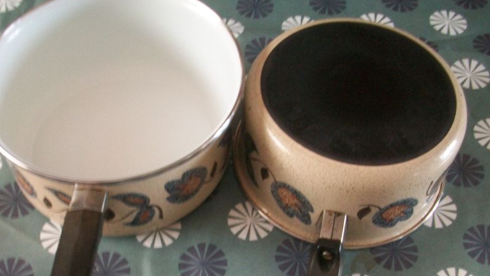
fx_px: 598
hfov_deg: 44.3
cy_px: 224
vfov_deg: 25.5
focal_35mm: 46
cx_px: 190
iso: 160
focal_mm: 5.7
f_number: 2.8
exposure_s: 1/15
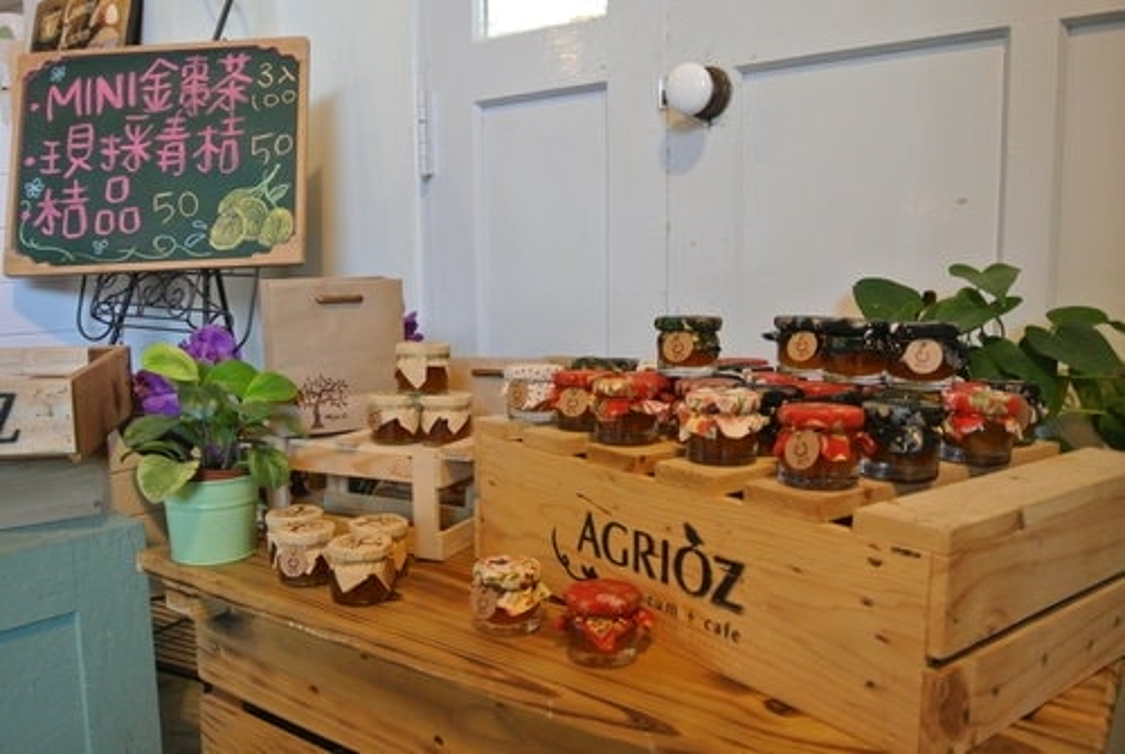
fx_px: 908
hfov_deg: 63.6
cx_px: 562
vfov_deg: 45.1
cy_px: 377
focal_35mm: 29
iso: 800
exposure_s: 1/30
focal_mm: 11
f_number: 3.5
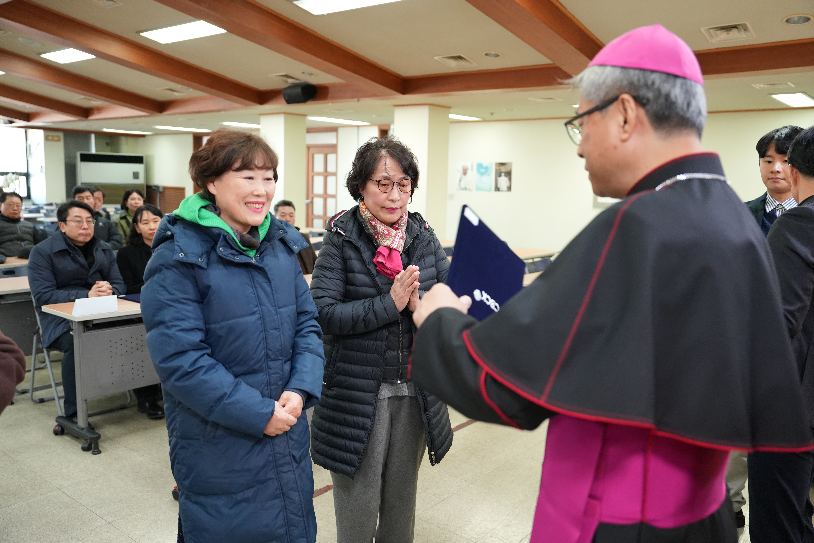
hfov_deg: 61.9
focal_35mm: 30
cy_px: 272
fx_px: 678
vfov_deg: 43.6
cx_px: 407
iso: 3200
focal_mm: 30
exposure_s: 1/250
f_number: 2.8
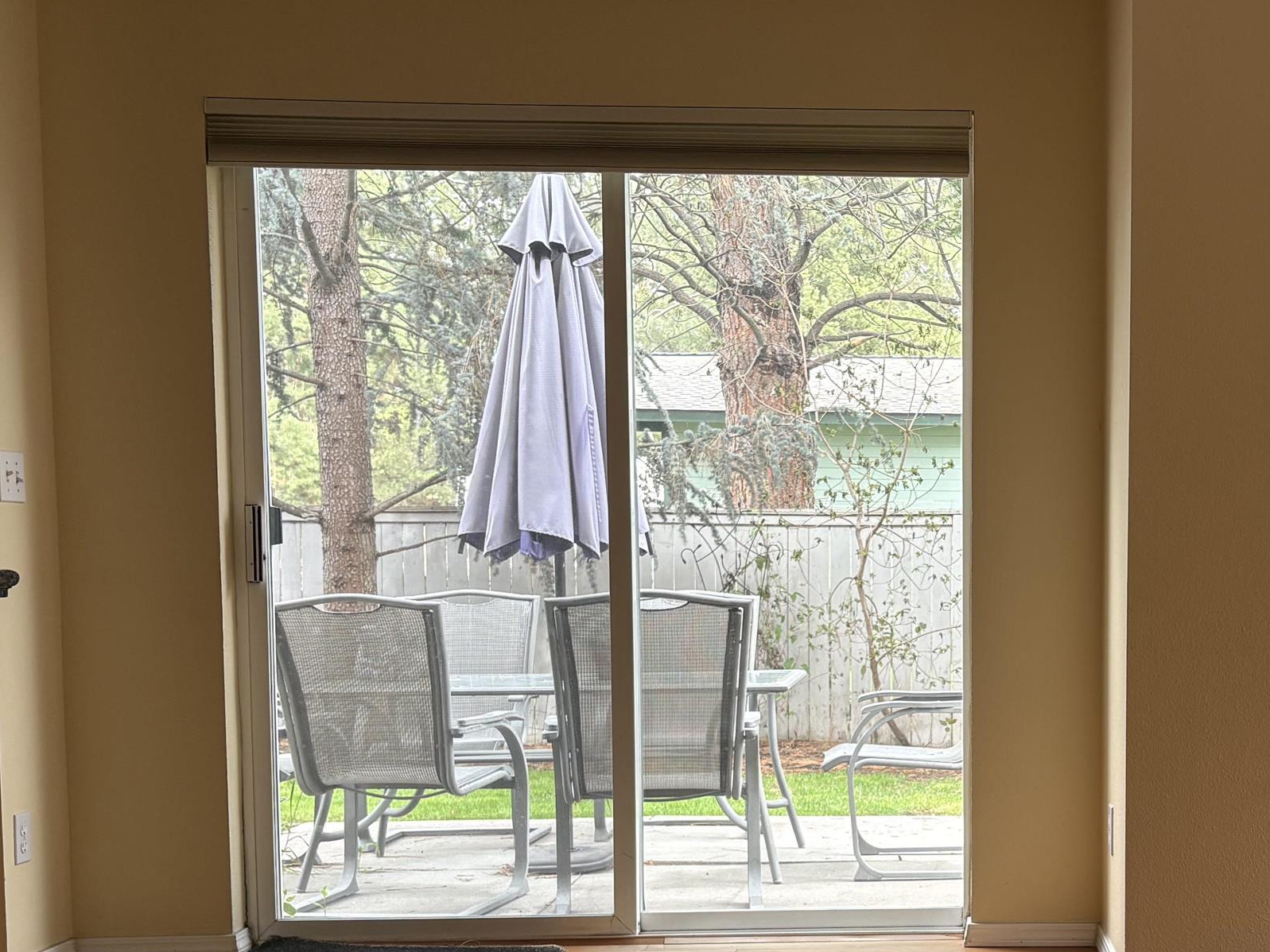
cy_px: 679
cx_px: 1033
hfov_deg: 36.7
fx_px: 1835
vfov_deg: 28.8
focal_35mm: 50
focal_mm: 5.96
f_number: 1.6
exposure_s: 1/122
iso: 100
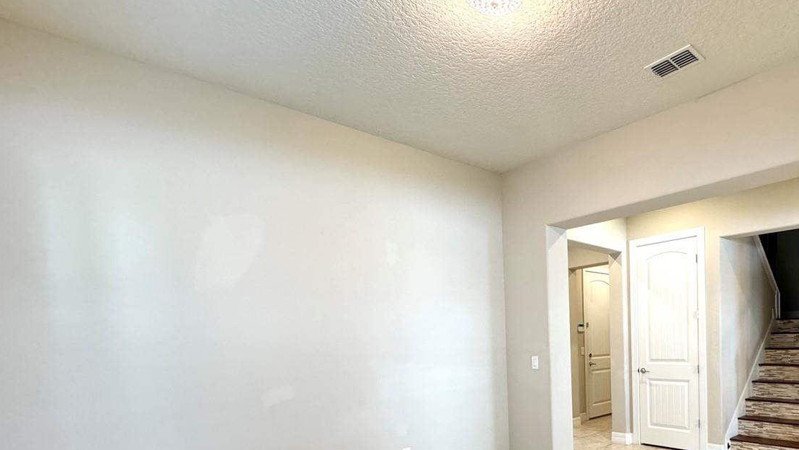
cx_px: 532
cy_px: 357
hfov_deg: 78.6
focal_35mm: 22
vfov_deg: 48.7
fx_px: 466
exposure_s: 1/60
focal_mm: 2.22
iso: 320
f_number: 2.2
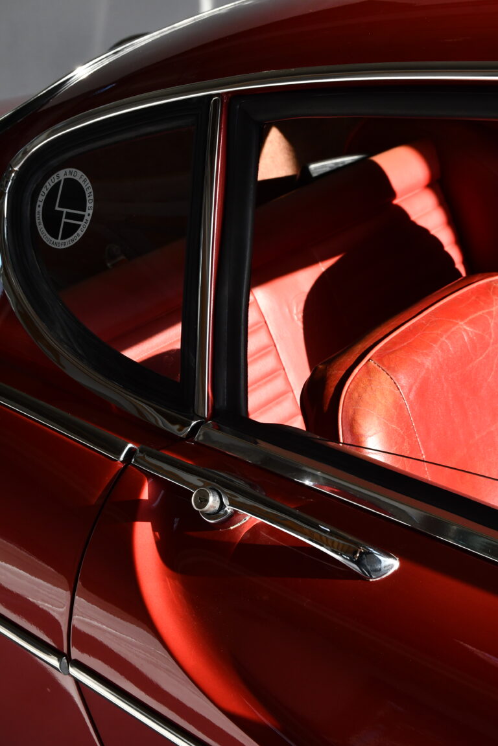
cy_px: 373
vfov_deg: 35.1
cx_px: 249
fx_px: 1183
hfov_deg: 23.8
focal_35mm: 57
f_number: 11
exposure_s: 1/500
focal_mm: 38
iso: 800
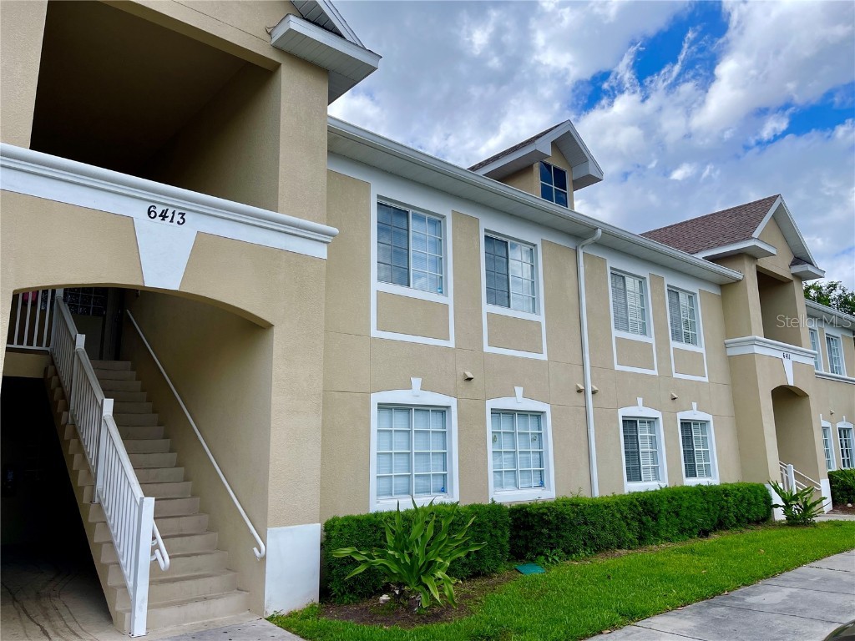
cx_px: 428
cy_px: 320
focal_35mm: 26
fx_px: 642
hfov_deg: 67.3
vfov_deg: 53.1
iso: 50
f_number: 1.6
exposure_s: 1/3344
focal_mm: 5.1
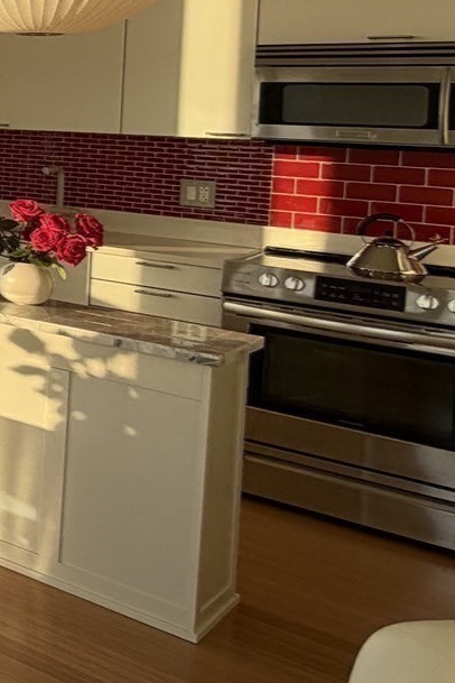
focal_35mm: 49
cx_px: -609
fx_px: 929
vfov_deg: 38.5
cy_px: 117
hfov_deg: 15.6
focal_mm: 2.22
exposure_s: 1/502
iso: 50
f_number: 2.2
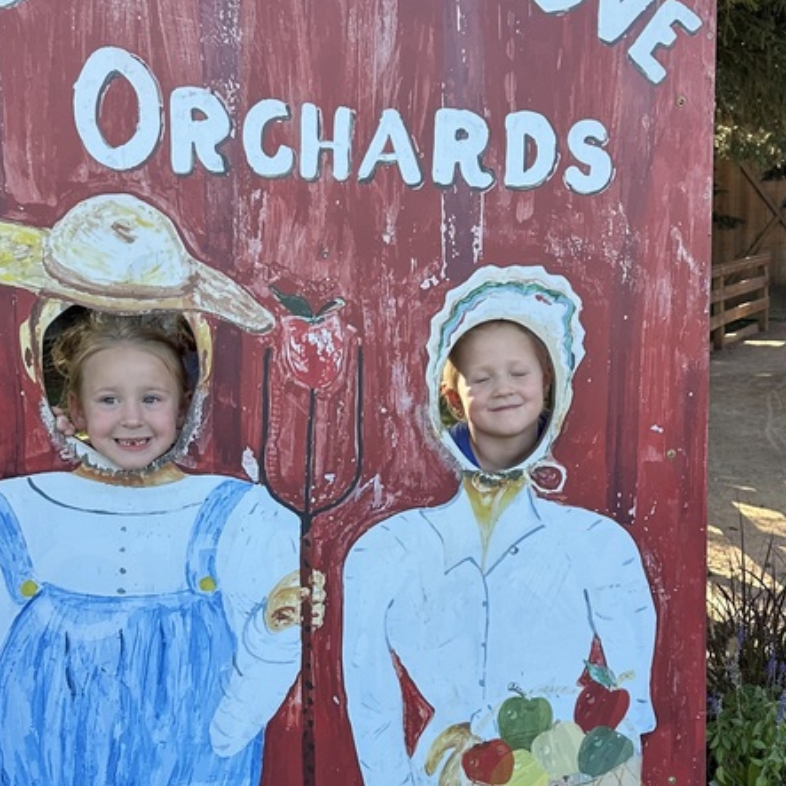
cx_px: 406
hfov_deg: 34.7
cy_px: 451
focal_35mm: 49
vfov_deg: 34.6
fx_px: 1259
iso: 80
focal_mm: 6.86
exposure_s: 1/491
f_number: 1.78
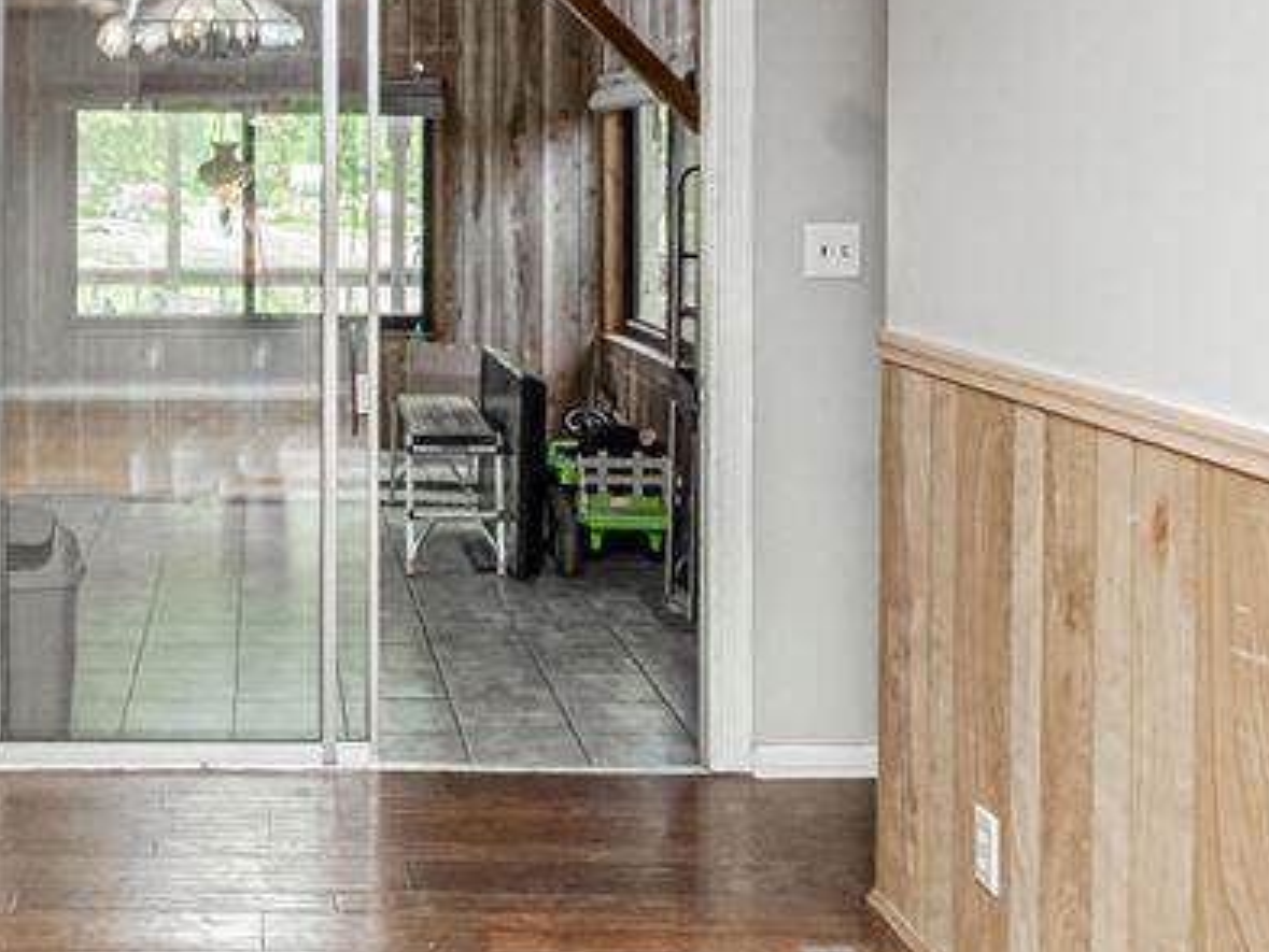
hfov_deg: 38.4
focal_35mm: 47
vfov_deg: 30.2
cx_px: 197
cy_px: 198
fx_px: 1724
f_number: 10
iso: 1600
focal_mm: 10
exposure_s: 1/60
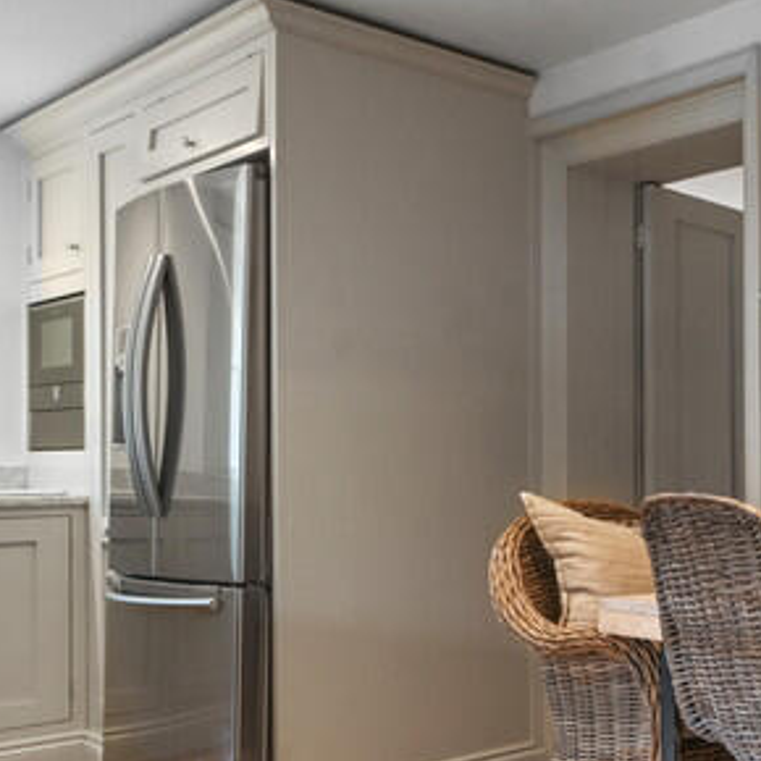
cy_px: 445
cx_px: 1155
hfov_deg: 27.2
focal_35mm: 42
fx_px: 1045
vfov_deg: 39.9
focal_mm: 14
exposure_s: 1
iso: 400
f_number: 8
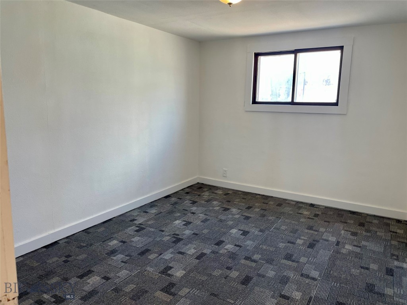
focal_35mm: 26
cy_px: 152
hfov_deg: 67.3
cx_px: 204
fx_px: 306
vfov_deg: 53.1
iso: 100
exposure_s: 1/120
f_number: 1.6
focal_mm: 4.2
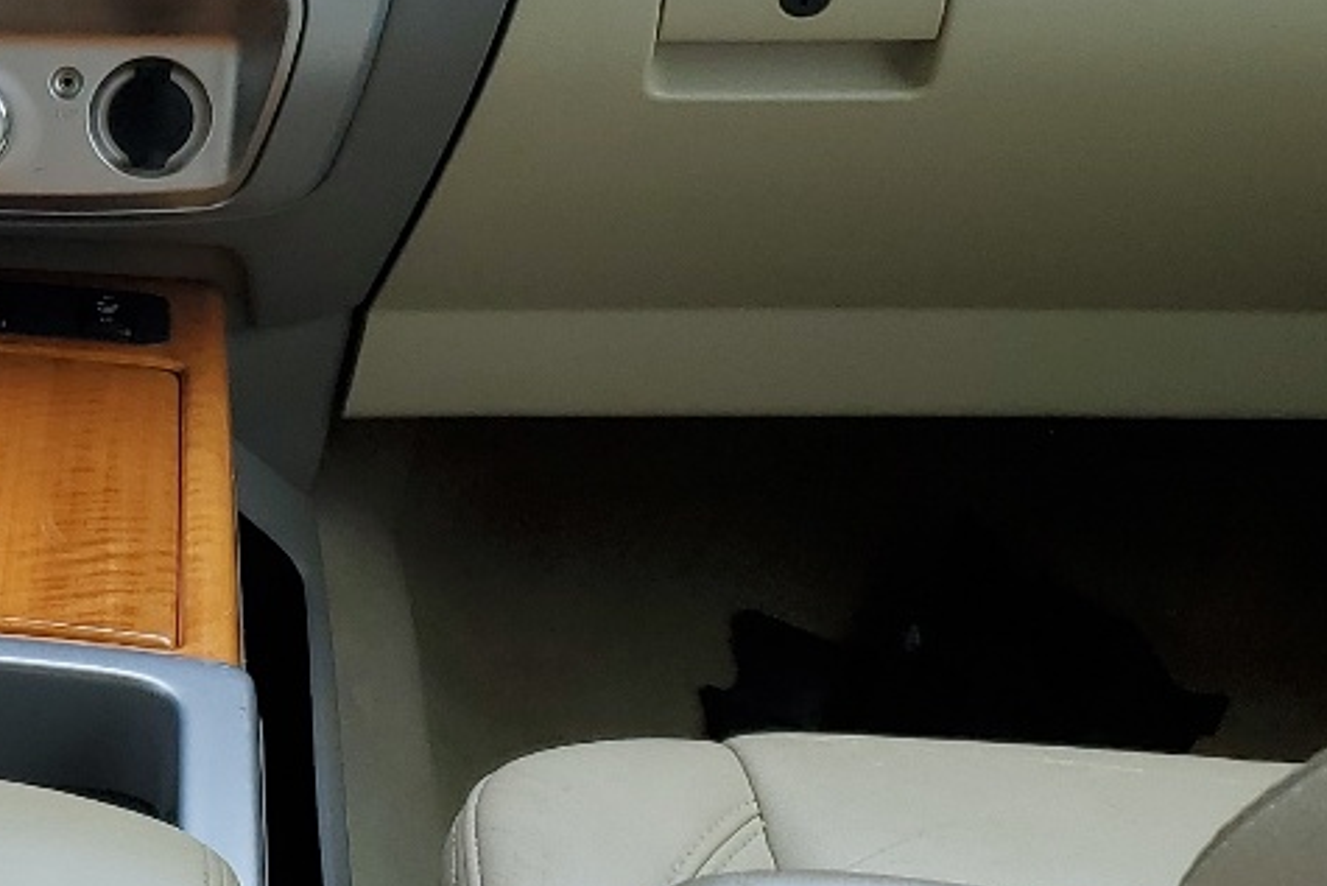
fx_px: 3355
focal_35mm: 91
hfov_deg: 21.1
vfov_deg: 15.0
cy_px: 363
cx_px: -176
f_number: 1.5
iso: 50
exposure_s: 1/455
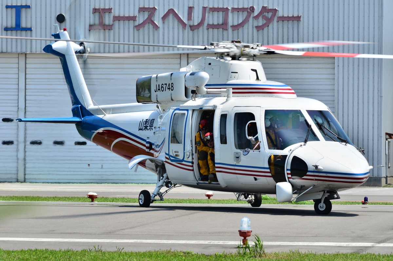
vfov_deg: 5.1
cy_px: 130
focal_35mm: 270
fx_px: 2942
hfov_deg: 7.6
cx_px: 196
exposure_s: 1/250
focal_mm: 180
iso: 100
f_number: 11
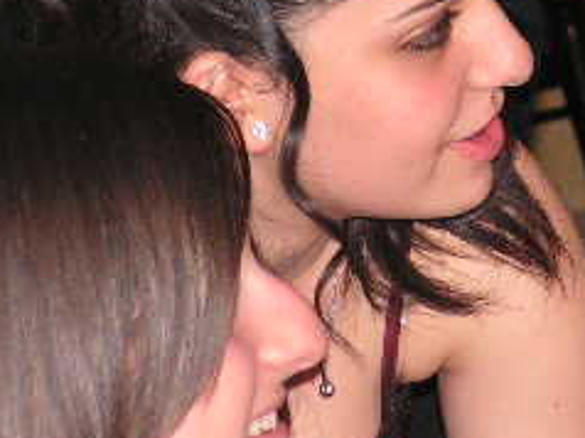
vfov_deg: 4.4
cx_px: 568
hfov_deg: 5.9
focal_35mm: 334
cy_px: 81
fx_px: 5639
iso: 200
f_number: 3.4
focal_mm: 20.7
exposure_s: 1/125
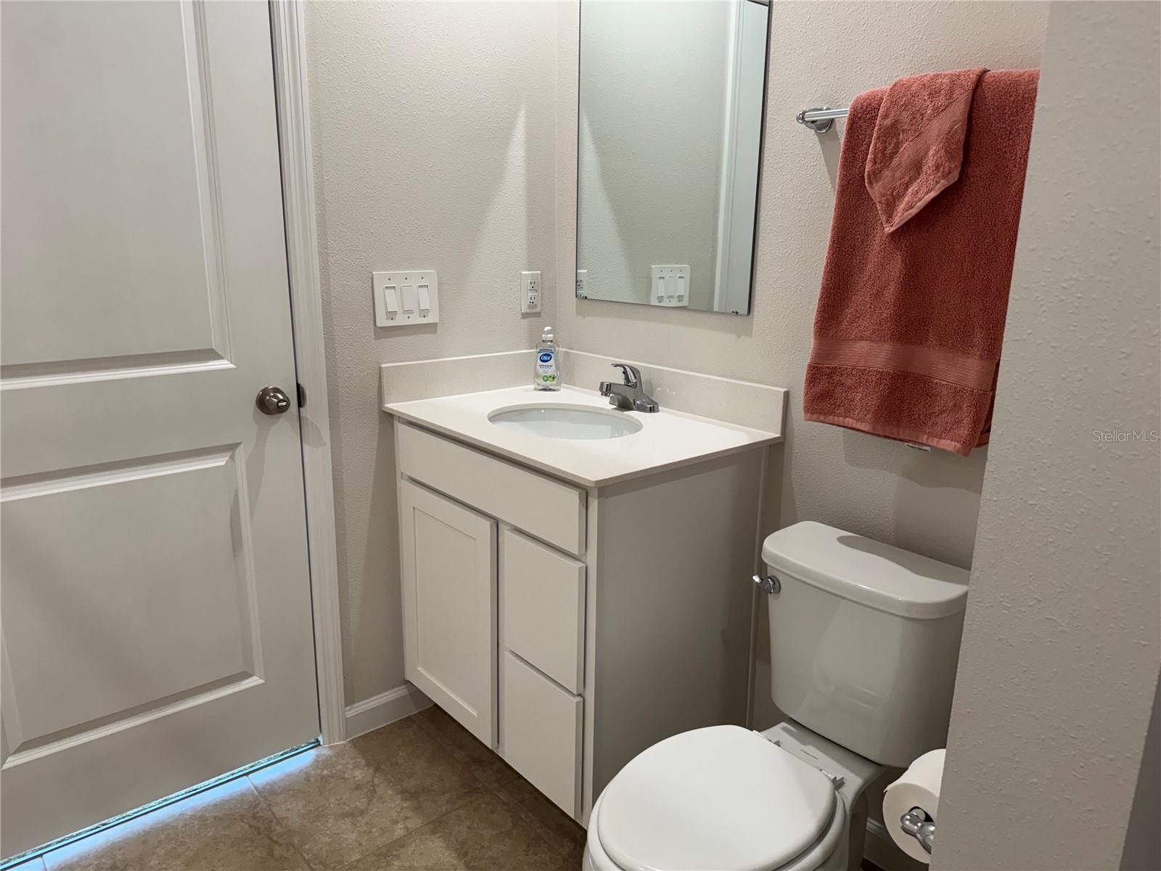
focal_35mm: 24
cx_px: 580
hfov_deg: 71.6
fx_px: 805
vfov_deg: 56.8
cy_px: 436
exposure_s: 1/120
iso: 160
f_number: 1.78
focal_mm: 6.76
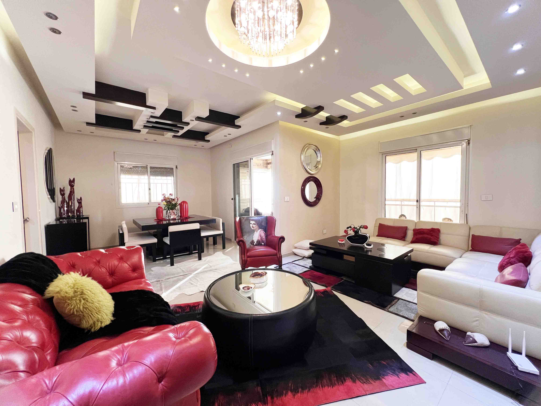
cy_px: 203
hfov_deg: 106.2
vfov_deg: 89.9
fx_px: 203
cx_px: 270
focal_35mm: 13
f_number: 1.8
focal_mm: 1.57
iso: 200
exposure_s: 1/50
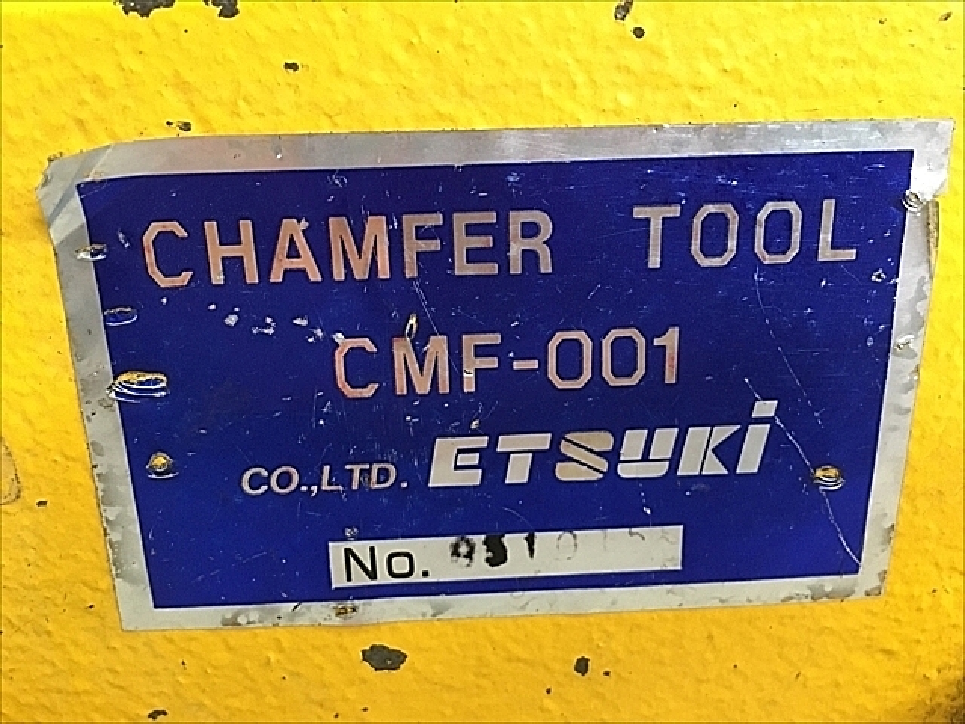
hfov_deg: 61.7
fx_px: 808
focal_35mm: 29
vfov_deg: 48.2
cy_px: 362
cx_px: 482
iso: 250
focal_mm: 4.15
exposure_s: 1/30
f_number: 2.2
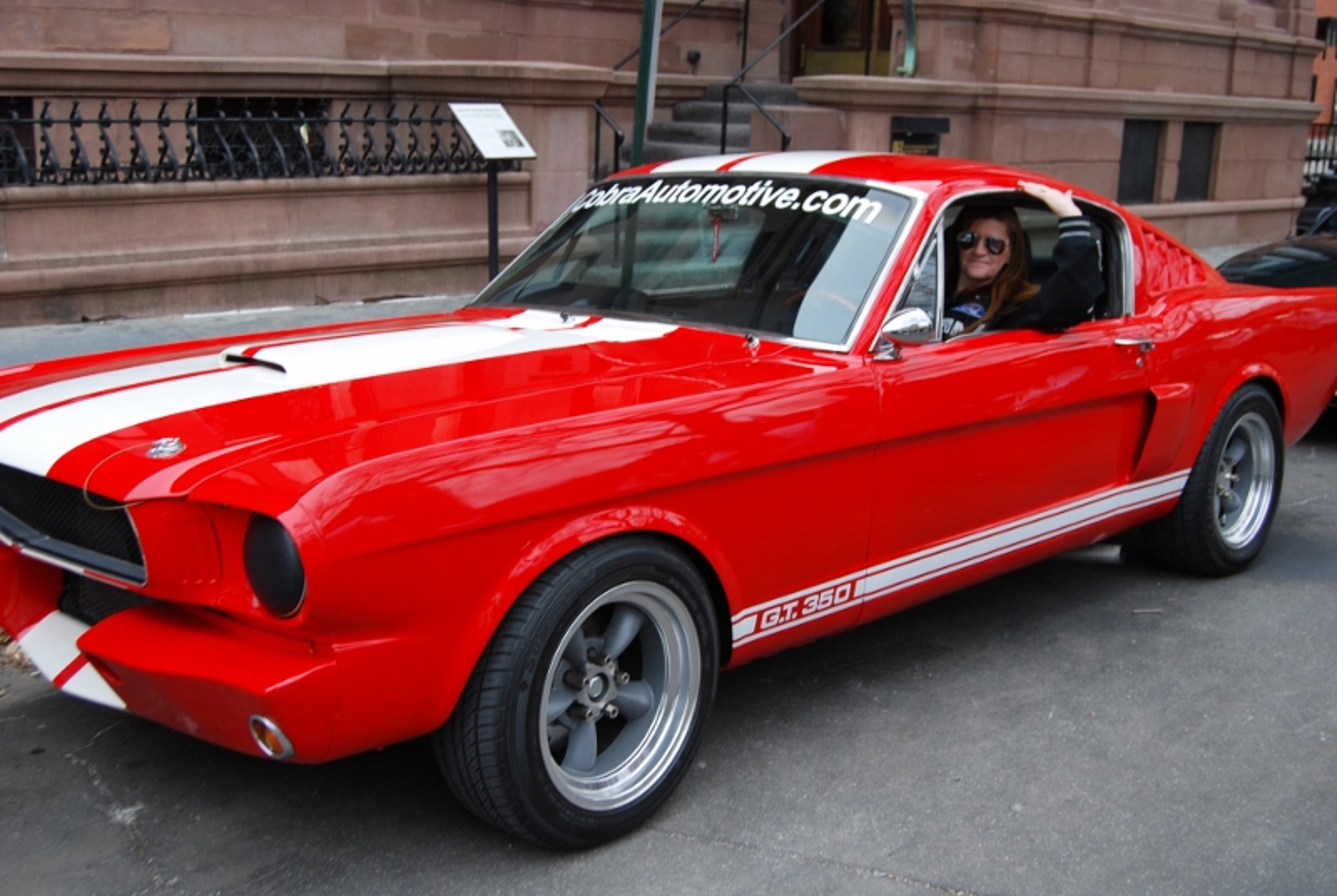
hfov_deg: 49.5
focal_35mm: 39
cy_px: 448
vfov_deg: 34.3
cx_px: 668
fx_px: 1451
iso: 110
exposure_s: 1/125
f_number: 5.6
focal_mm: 26
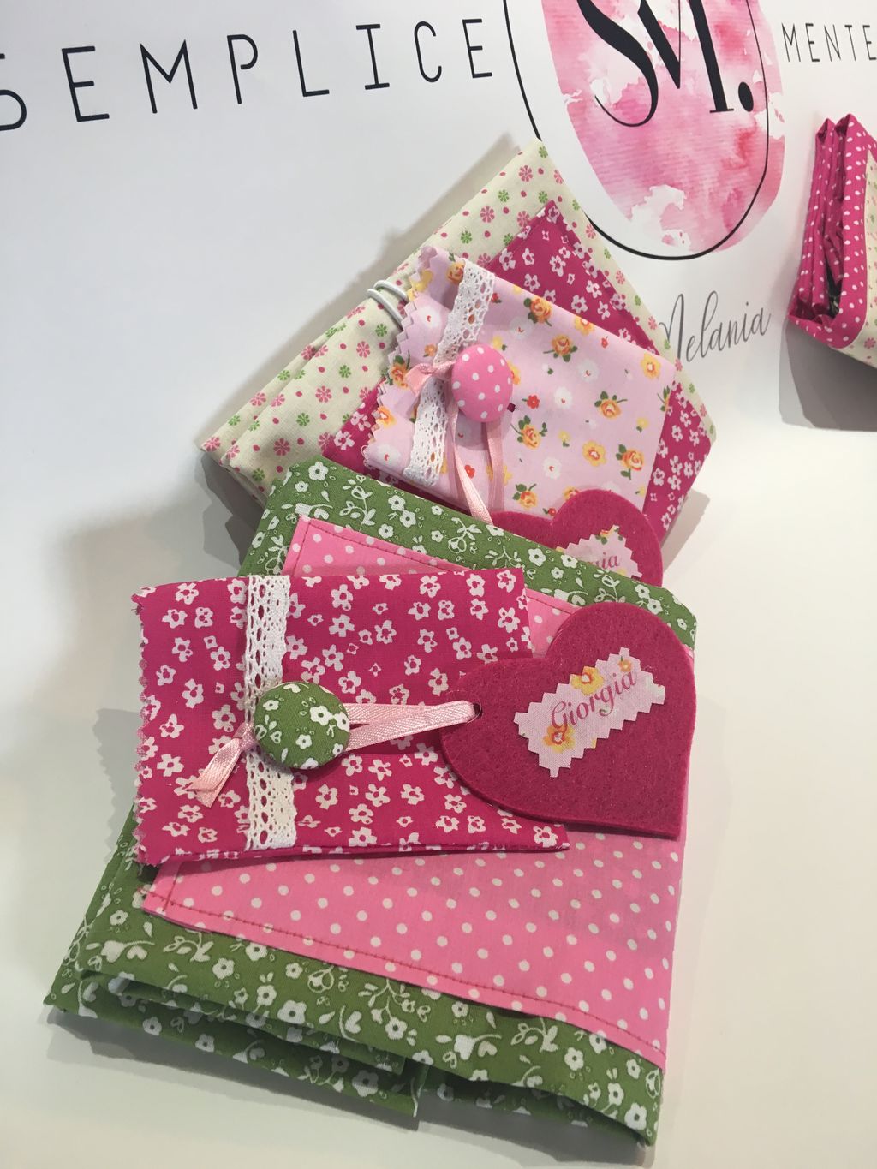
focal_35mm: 29
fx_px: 979
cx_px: 438
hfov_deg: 48.2
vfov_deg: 61.7
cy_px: 584
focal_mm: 4.15
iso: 32
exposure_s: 1/33
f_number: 2.2
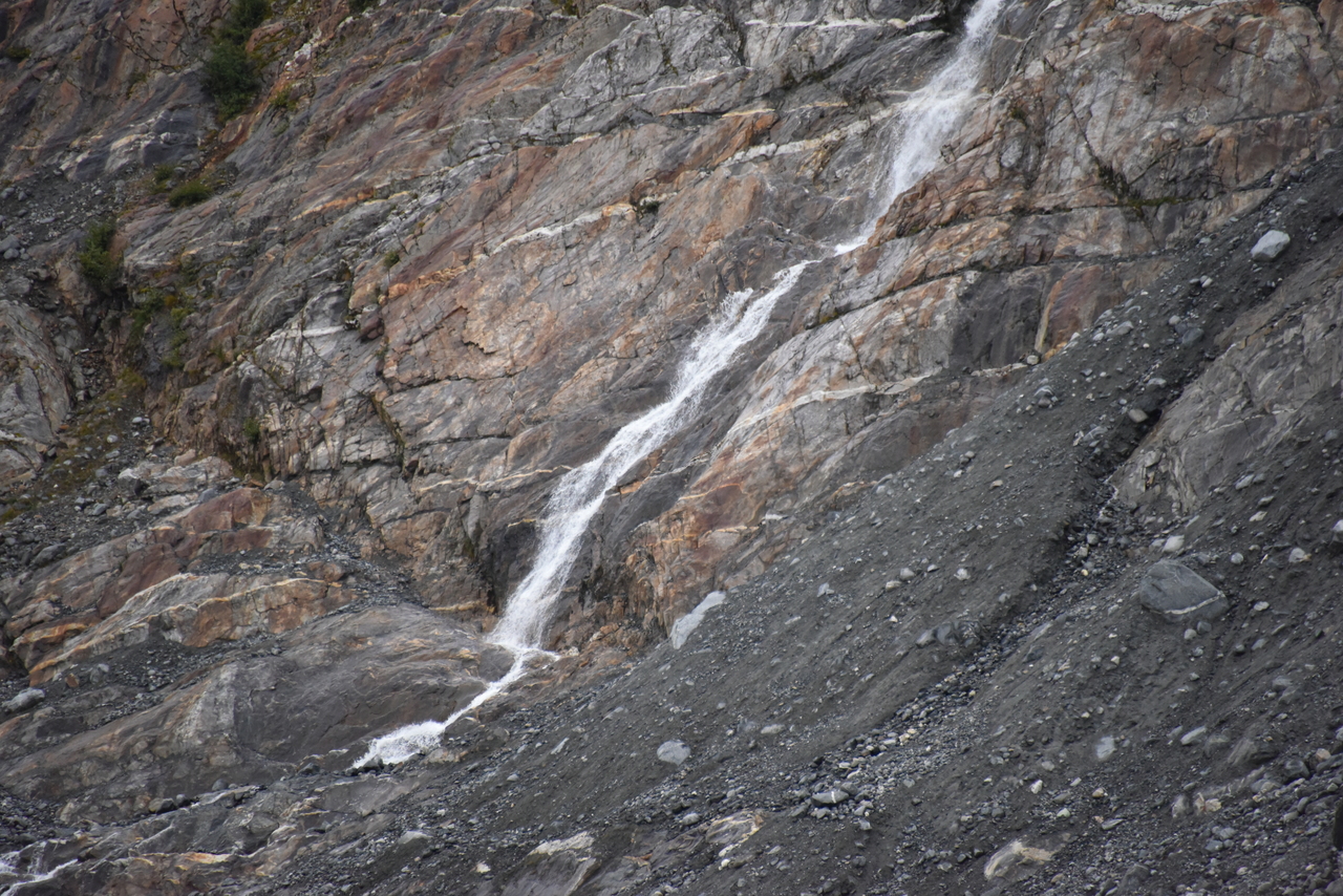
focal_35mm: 300
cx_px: 672
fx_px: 11193
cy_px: 448
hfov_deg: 6.9
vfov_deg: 4.6
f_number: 5.6
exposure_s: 1/640
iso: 2800
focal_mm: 300
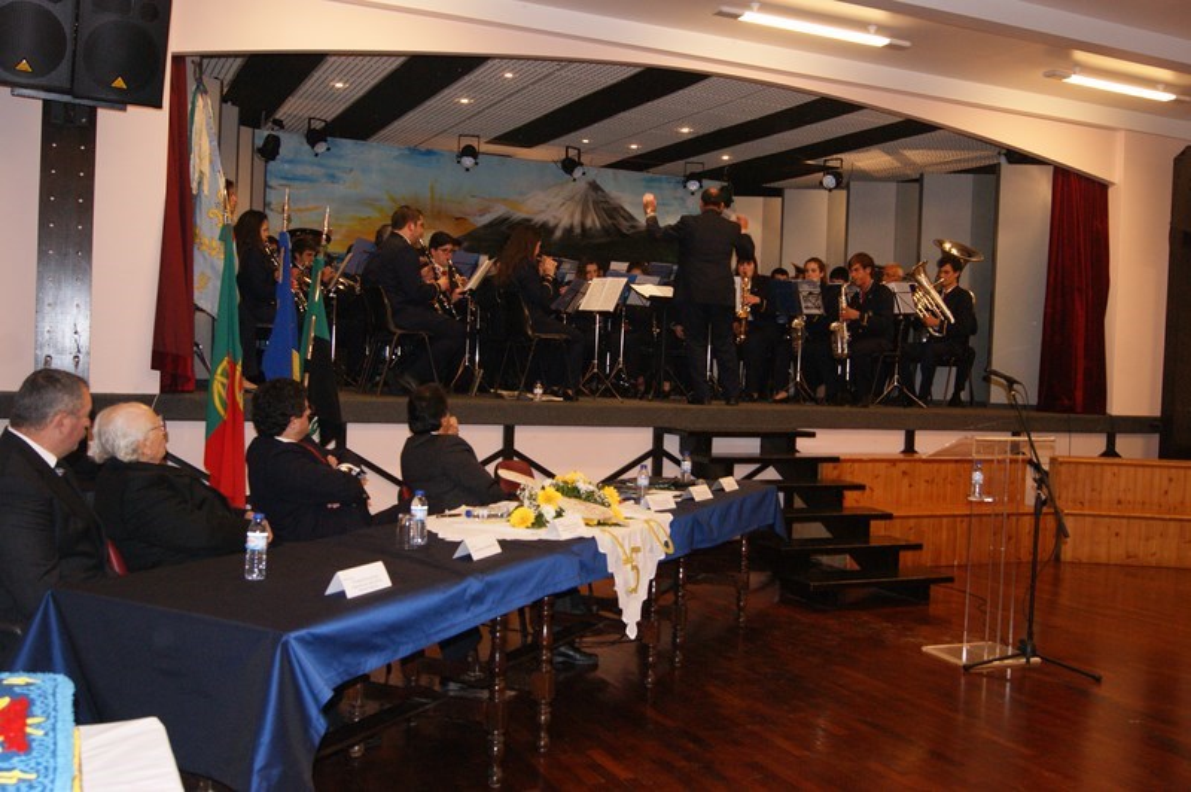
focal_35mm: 33
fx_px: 1091
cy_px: 396
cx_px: 596
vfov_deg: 39.9
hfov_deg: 57.3
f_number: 5.6
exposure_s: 1/60
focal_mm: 22
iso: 400
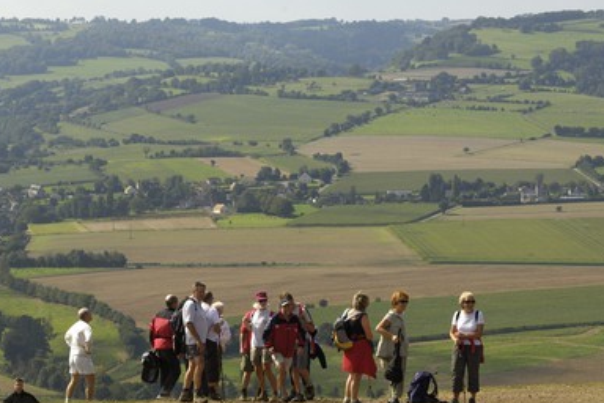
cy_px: 214
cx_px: 315
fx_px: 2365
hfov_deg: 14.6
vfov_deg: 9.7
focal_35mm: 141
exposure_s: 1/160
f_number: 9.5
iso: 100
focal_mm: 86
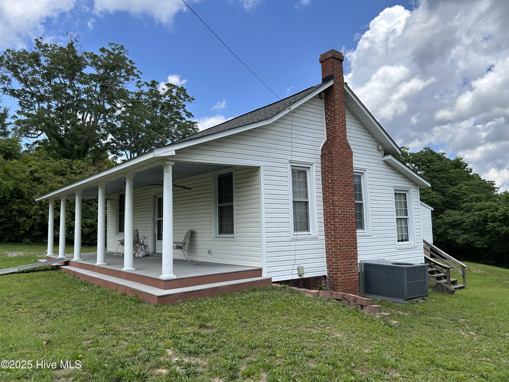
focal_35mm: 26
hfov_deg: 67.3
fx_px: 382
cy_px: 191
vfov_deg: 53.1
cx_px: 254
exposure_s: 1/2994
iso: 50
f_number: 1.5
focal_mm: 5.7
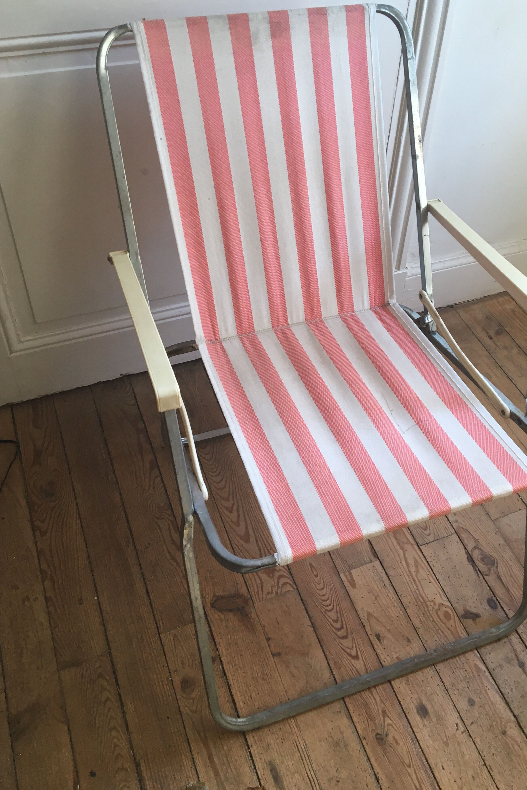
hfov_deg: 38.8
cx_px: 311
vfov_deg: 55.7
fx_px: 746
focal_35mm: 34
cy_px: 356
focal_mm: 4.15
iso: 25
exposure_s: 1/33
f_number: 2.2
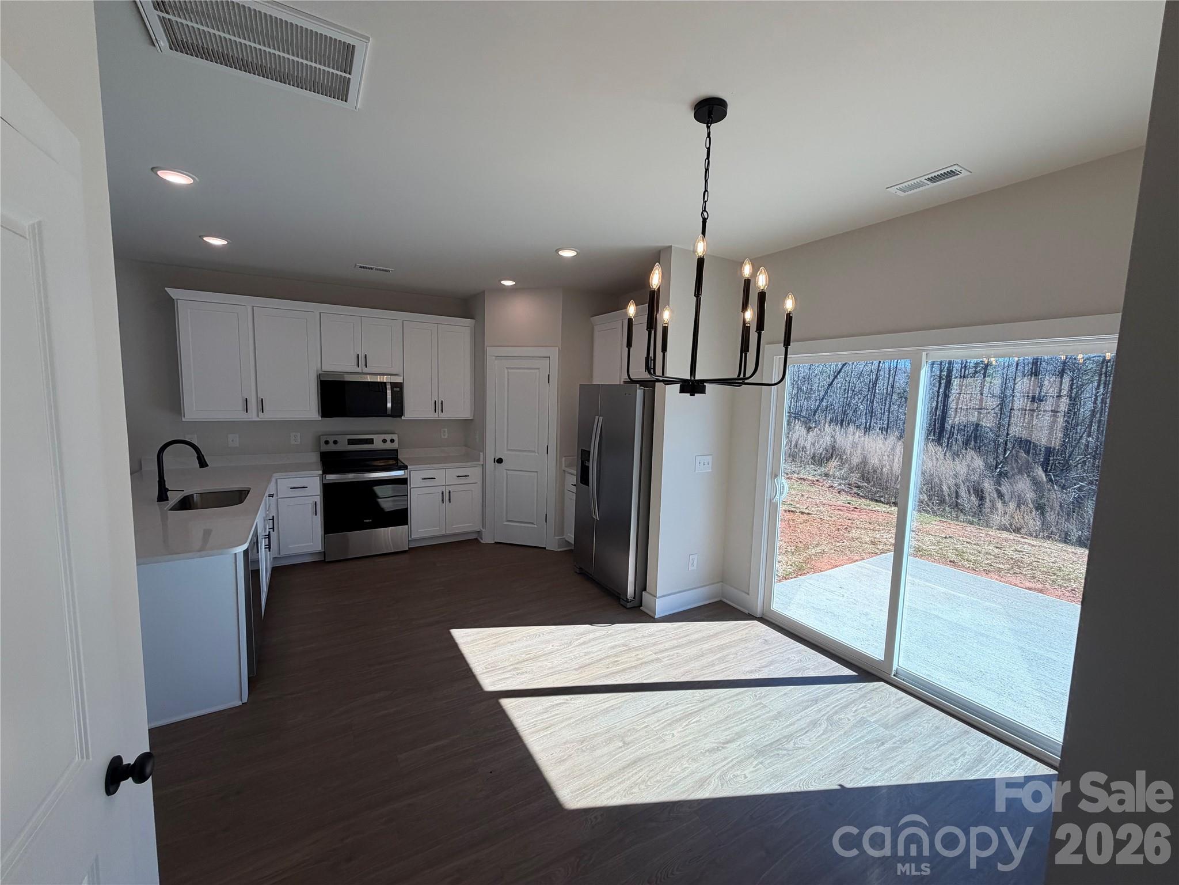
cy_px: 442
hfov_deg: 102.1
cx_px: 590
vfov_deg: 85.7
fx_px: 477
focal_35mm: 14
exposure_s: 1/416
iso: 64
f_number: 2.2
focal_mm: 2.22
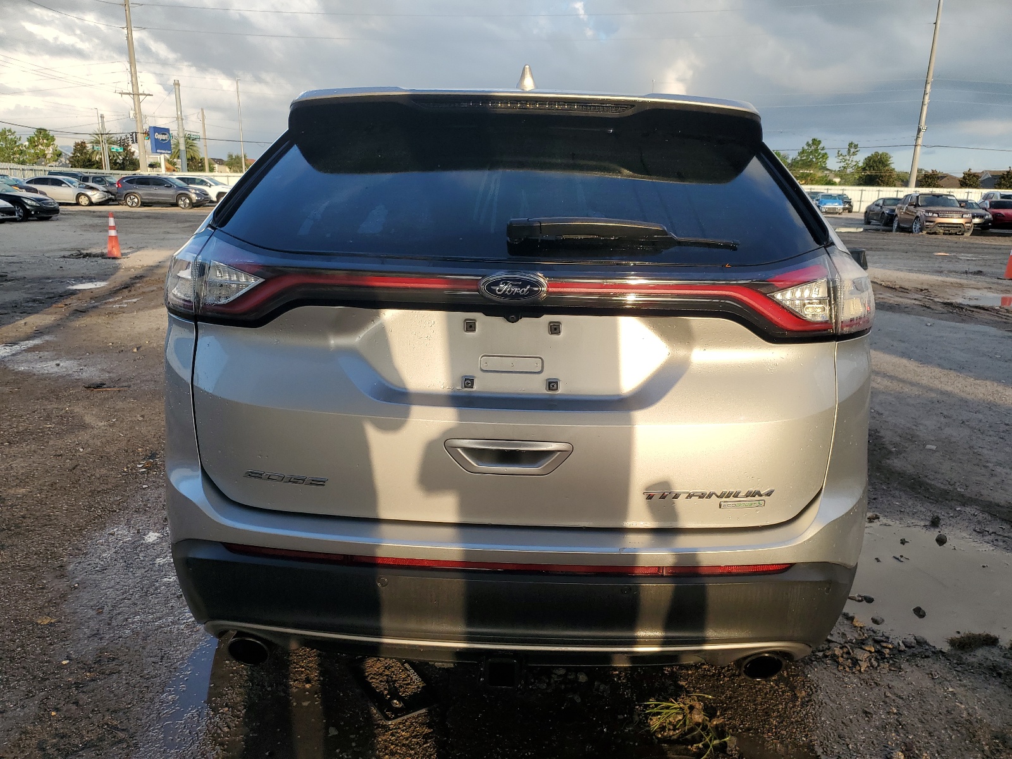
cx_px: 506
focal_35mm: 26
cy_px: 380
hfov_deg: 67.3
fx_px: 760
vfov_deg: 53.1
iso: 50
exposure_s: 1/1111
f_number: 1.5
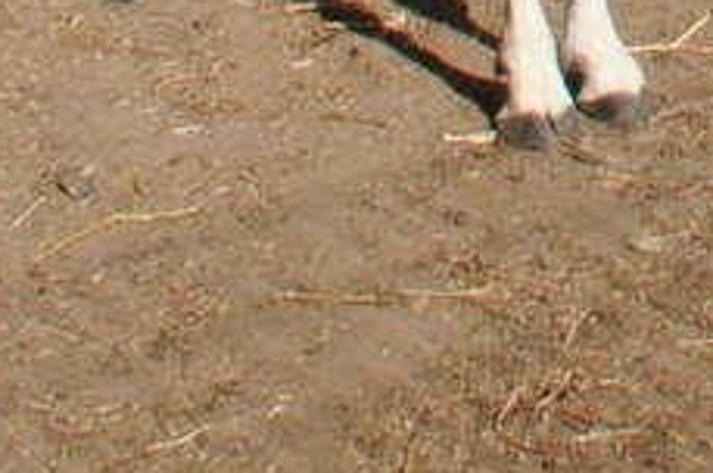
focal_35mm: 189
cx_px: 1105
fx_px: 3738
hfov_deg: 10.5
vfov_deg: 6.6
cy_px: -901
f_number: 14
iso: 1000
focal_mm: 18
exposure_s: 1/800
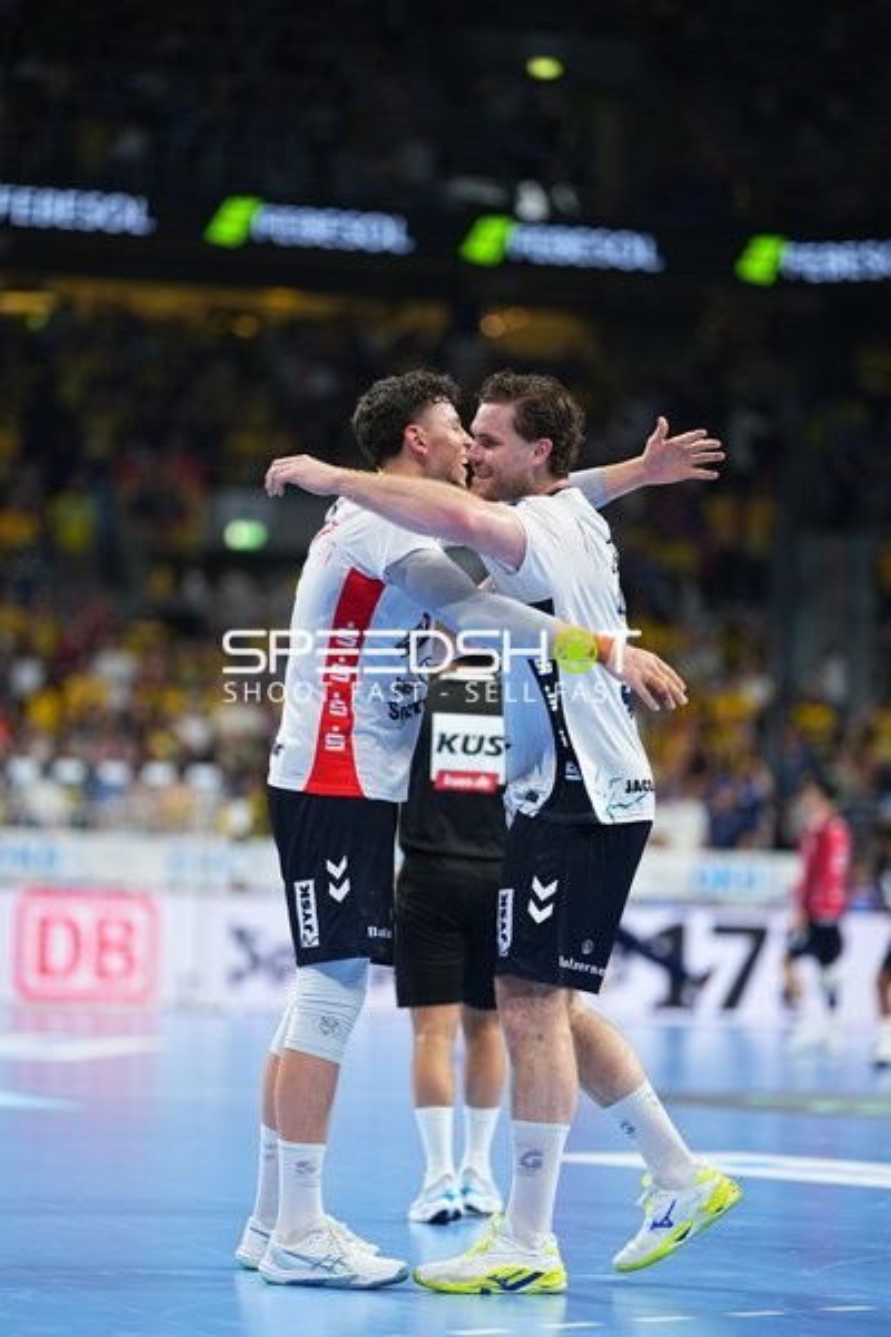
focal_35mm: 135
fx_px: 5011
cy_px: 668
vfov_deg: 15.2
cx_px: 446
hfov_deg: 10.2
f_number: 1.8
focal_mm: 135
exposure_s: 1/1600
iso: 1000
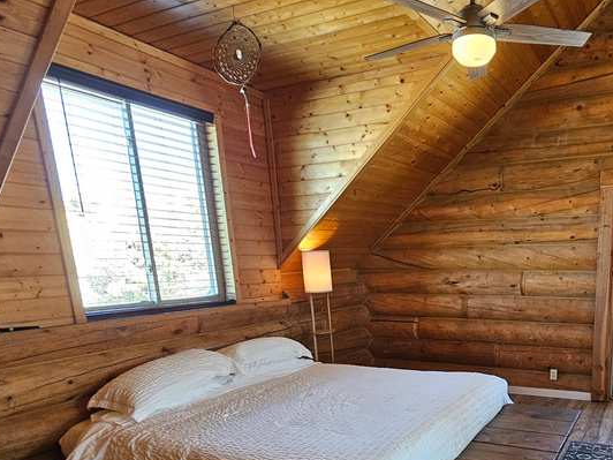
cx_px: 448
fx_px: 443
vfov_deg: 51.5
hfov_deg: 65.8
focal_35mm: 25
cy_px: 367
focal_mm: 2.2
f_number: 2.2
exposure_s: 1/60
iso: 200
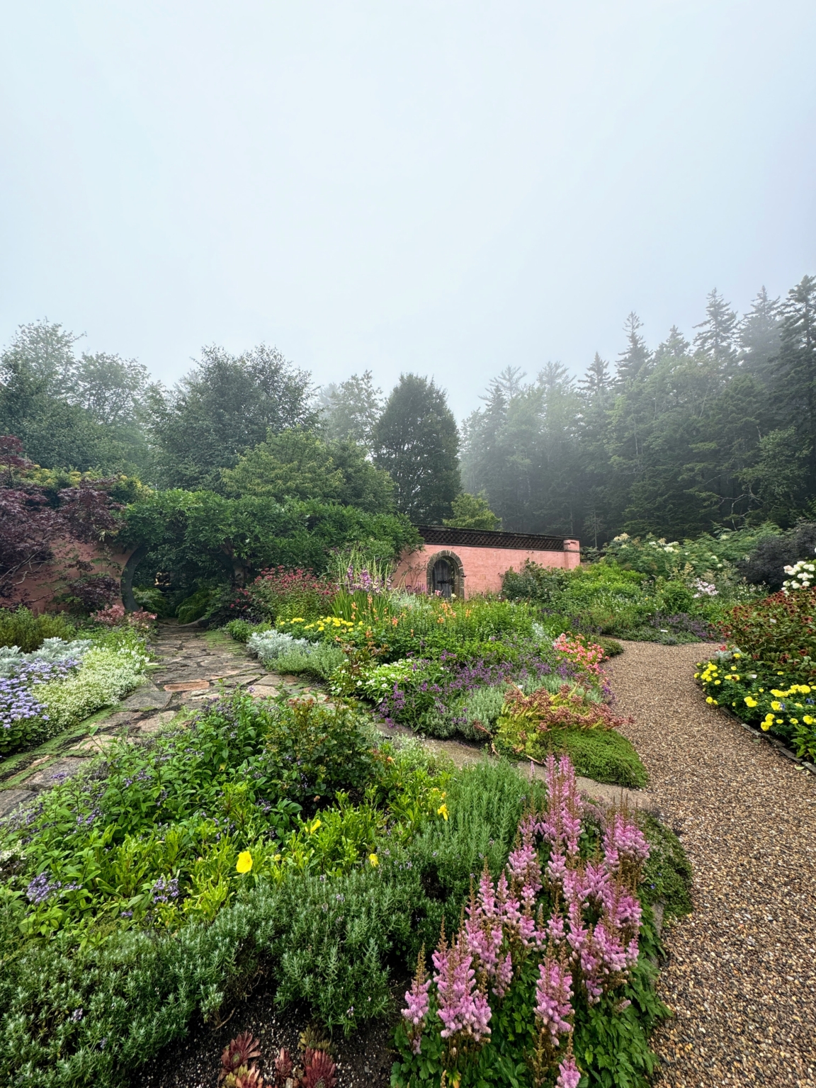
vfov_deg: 102.1
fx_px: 440
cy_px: 544
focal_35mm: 14
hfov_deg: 85.7
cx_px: 408
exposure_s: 1/756
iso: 50
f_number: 2.2
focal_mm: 2.22
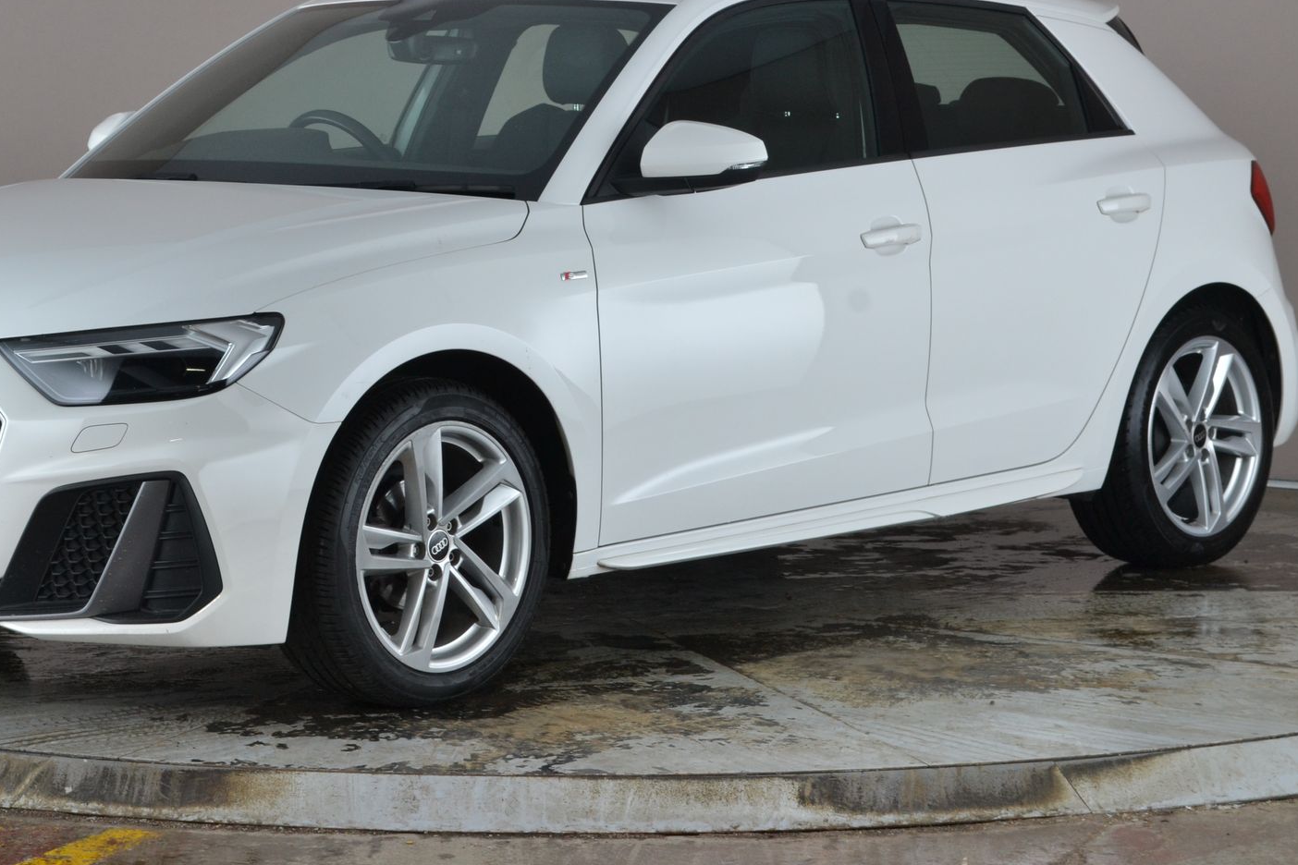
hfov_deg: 19.4
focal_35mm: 105
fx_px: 3786
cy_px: 298
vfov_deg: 13.0
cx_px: 467
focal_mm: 48
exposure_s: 1/8
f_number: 11
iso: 320
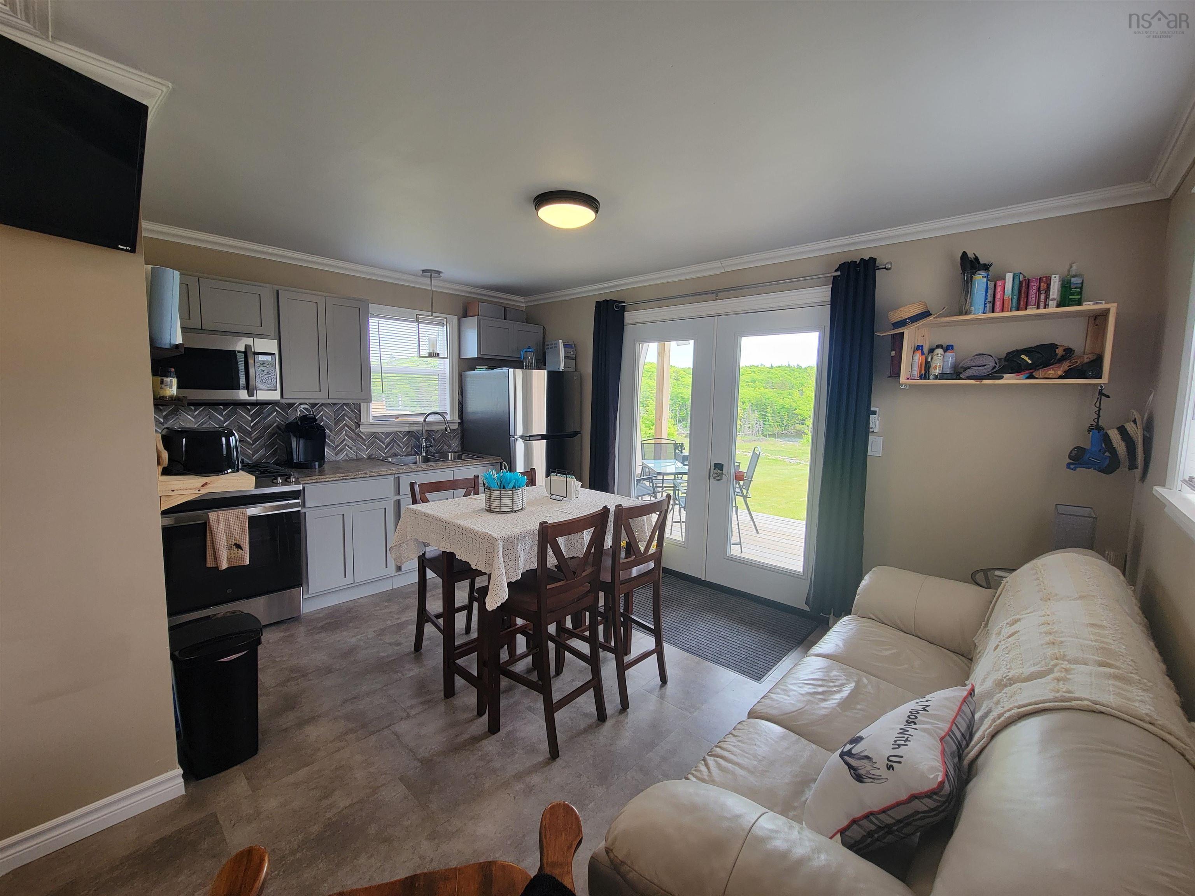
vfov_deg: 89.9
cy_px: 448
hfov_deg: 106.2
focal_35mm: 13
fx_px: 449
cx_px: 598
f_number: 2.2
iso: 100
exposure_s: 1/120
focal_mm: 2.2
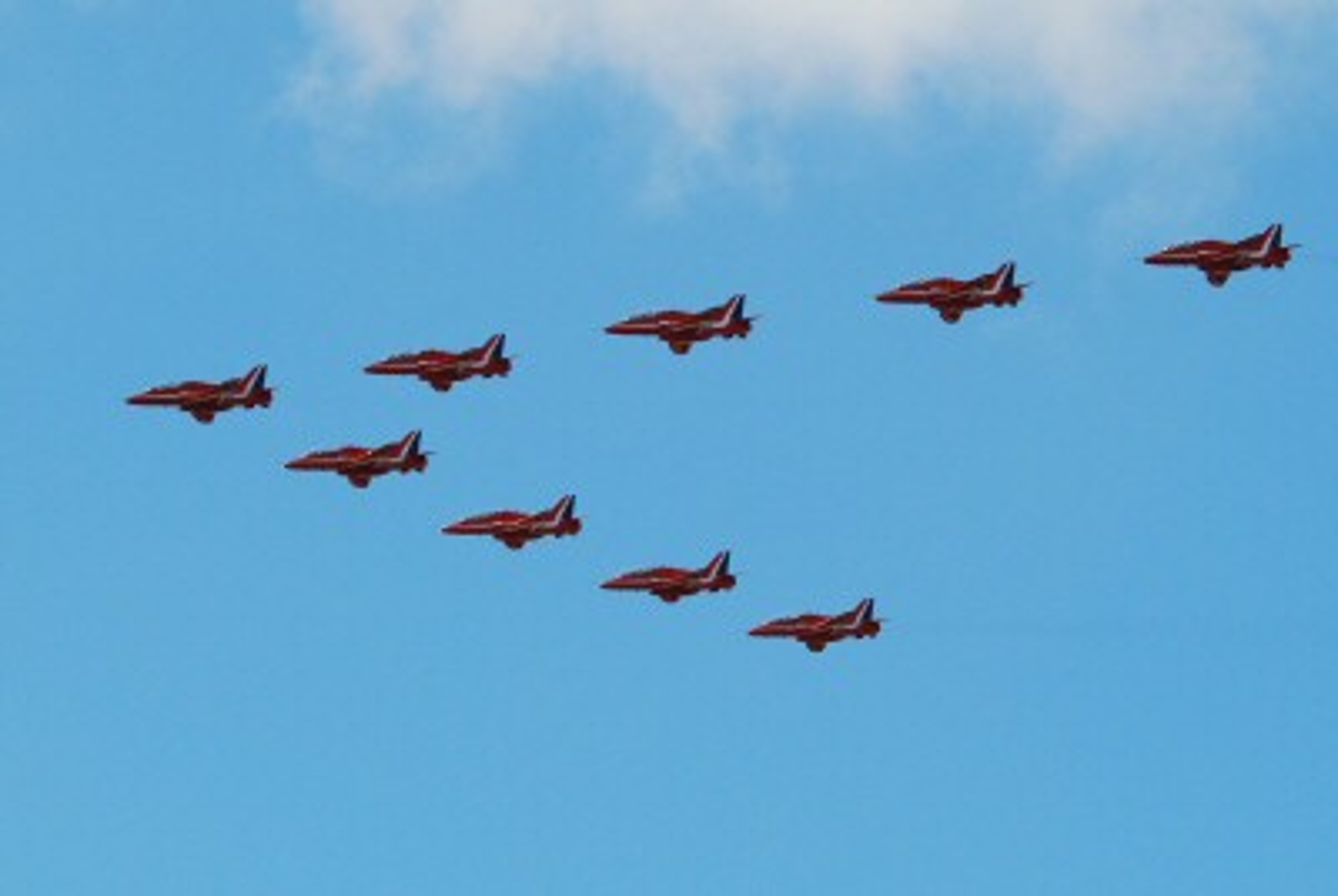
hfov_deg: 13.0
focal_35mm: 158
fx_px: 5862
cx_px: 669
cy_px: 448
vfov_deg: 8.7
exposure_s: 1/750
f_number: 9.5
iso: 400
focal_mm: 105
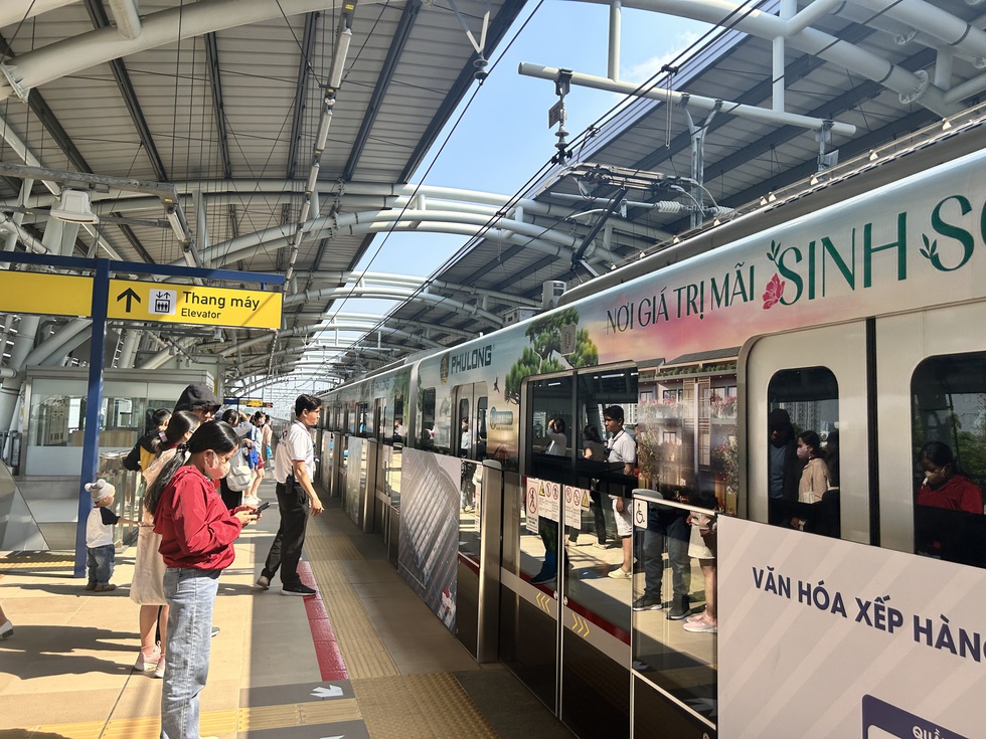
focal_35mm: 26
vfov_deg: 53.1
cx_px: 493
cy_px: 370
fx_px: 741
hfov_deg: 67.3
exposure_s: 1/1295
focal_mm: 5.7
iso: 50
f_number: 1.5
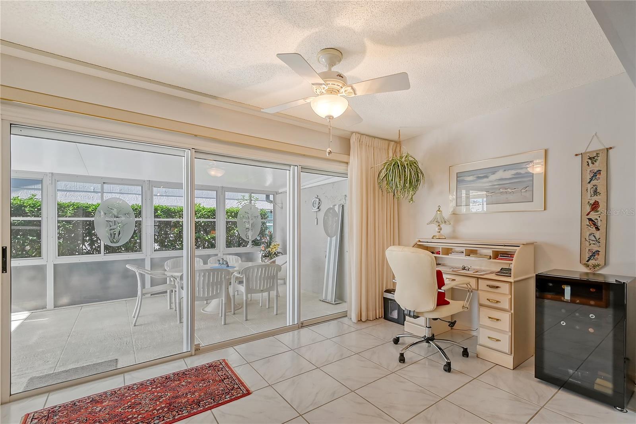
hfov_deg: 100.4
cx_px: 318
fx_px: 265
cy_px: 212
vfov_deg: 77.3
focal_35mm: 15
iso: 800
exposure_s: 1/400
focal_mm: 10
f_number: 10
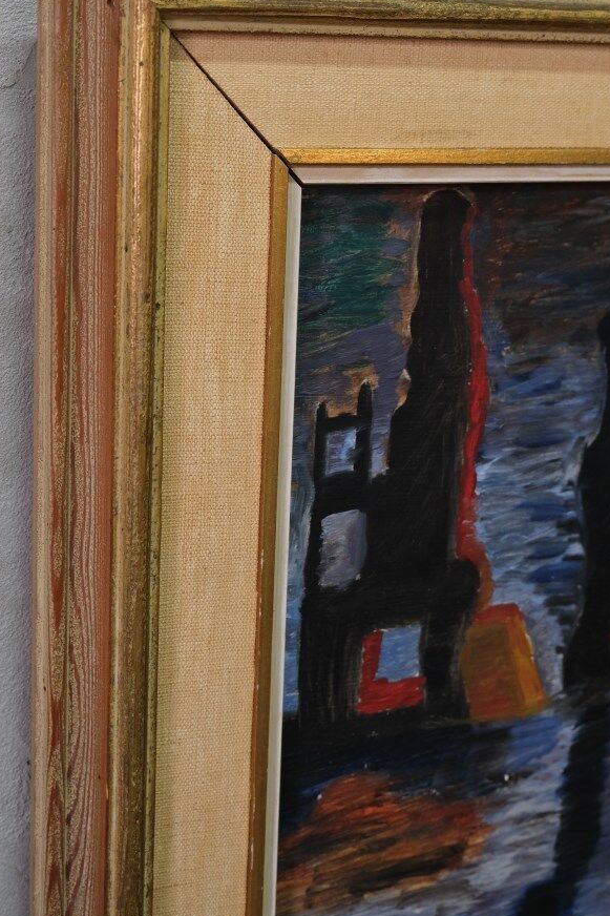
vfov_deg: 36.2
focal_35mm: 54
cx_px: 185
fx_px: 1373
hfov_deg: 24.9
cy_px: 254
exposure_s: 1/38
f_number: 4
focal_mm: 24.7
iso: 1000
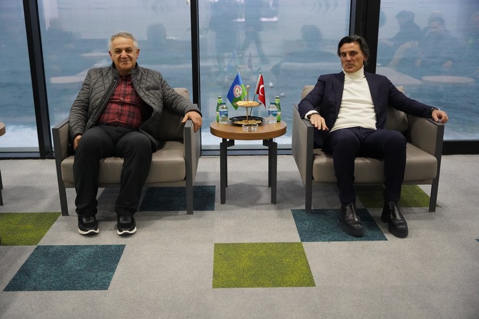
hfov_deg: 48.8
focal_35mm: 40
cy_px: 160
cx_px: 240
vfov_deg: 33.6
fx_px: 528
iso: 12800
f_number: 2.8
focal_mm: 39.7
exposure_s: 1/1000
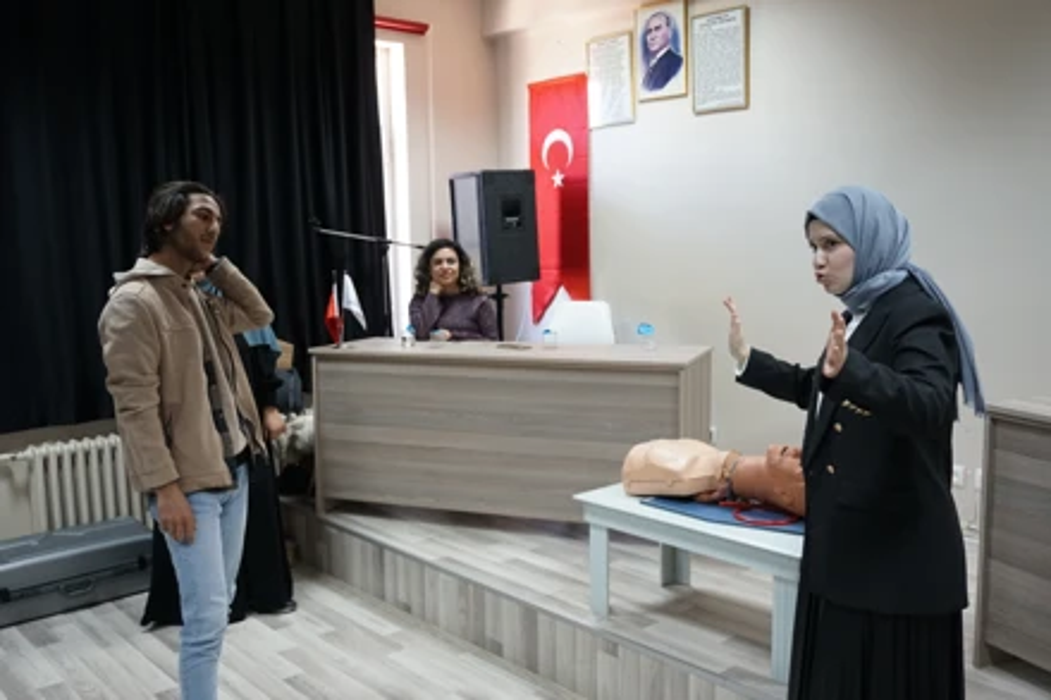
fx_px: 1007
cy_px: 350
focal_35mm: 34
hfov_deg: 55.1
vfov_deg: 38.3
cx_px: 526
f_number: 4
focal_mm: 23
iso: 1600
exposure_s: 1/60
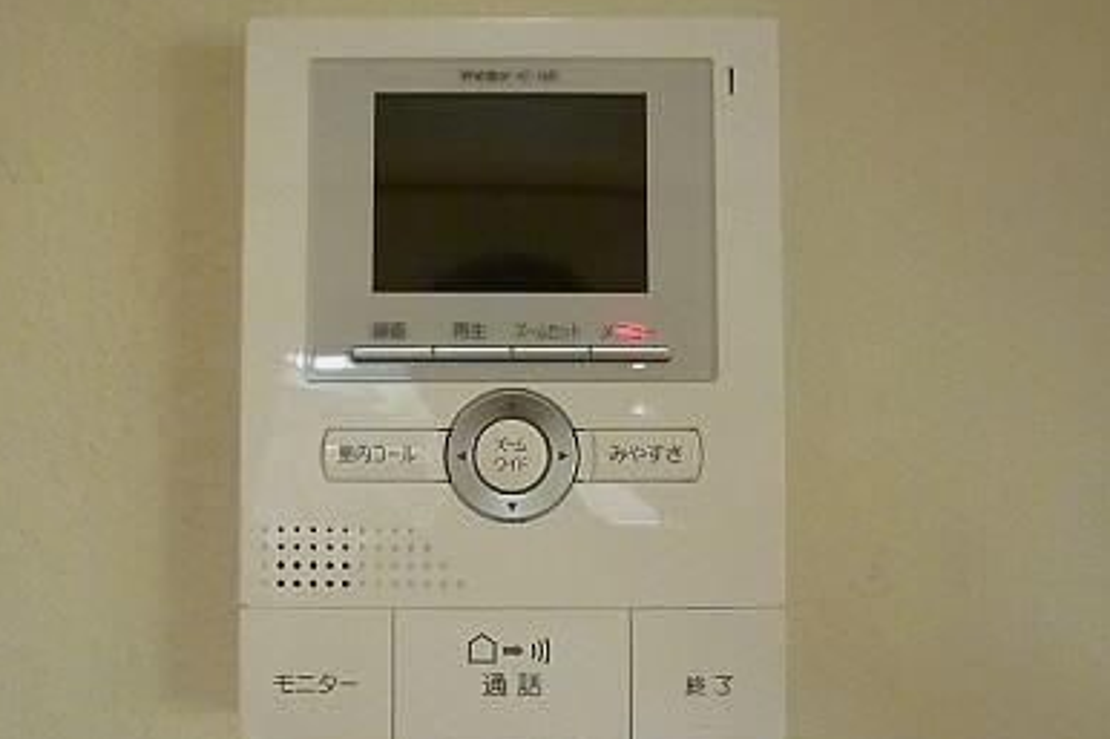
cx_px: 500
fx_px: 894
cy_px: 372
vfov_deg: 44.9
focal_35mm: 29
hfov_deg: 63.5
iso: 1600
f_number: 3.1
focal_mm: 4.5
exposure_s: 1/640
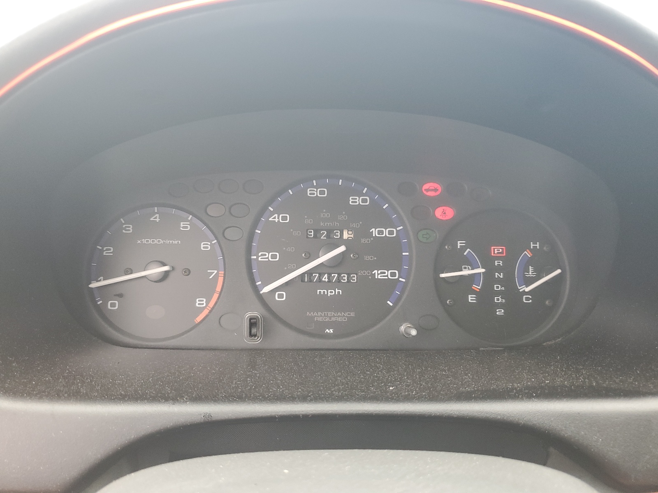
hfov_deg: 67.3
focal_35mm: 26
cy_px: 246
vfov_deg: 53.1
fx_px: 494
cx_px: 329
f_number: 1.5
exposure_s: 1/60.2
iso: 82
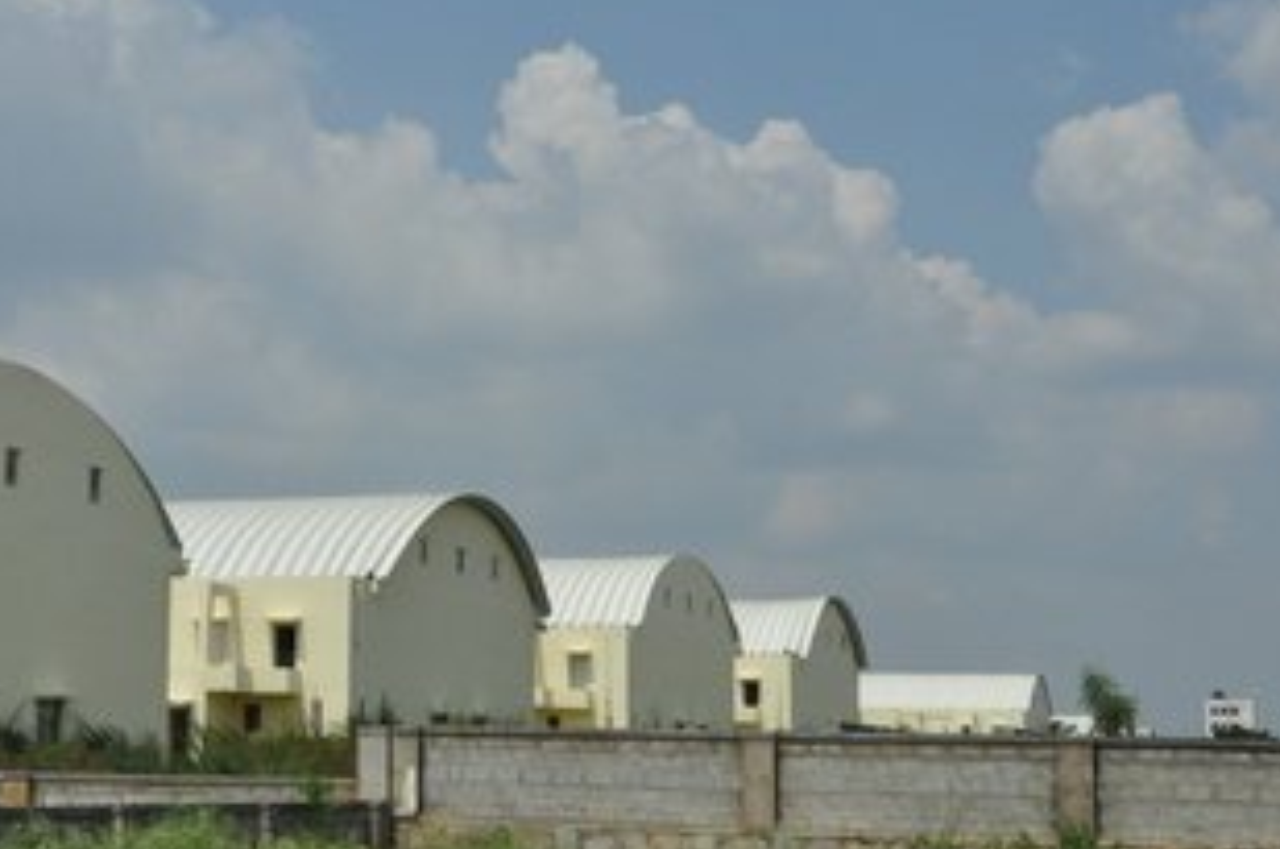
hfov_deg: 29.1
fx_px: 2414
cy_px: 435
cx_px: 290
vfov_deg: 20.0
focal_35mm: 68
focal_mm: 28
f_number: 16
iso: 800
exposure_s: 1/1000
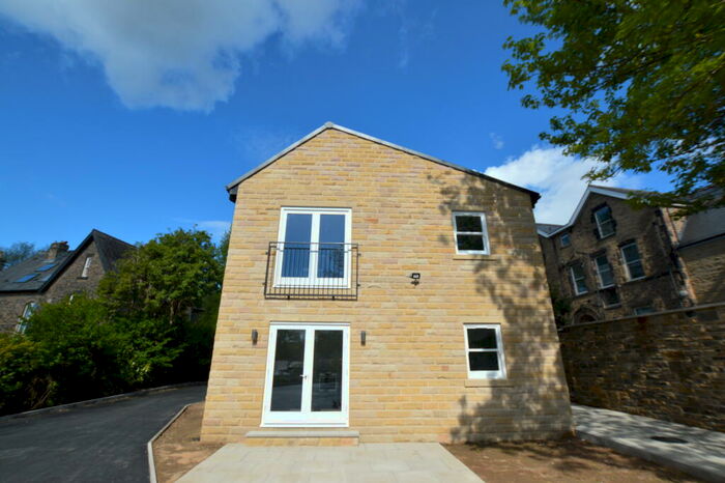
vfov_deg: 77.3
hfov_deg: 100.4
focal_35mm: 15
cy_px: 242
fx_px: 302
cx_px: 362
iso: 100
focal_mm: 10
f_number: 9
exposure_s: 1/320
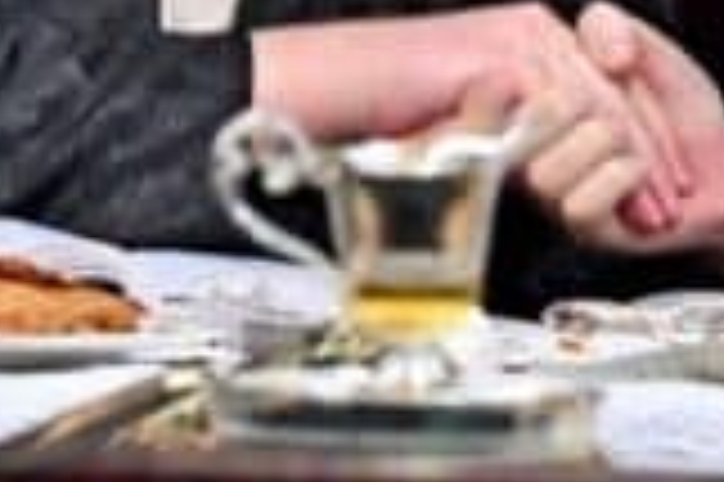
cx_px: 468
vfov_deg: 2.3
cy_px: -450
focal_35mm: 602
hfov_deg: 3.4
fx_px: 12094
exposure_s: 1/160
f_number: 4
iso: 500
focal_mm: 84
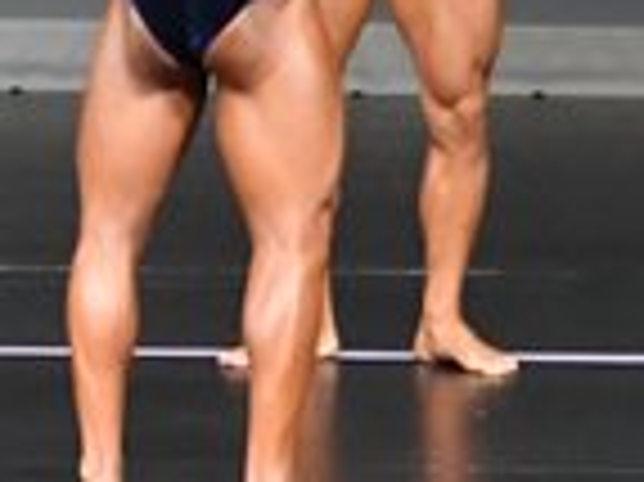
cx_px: -885
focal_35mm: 952
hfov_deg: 2.1
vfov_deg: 1.6
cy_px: -86
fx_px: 17696
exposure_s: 1/400
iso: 5000
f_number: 5.6
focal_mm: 122
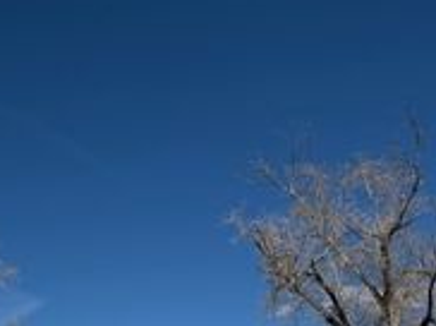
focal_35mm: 66
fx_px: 830
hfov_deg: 29.0
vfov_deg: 20.2
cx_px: 117
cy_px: 435
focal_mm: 6.76
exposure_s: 1/10309
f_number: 1.78
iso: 80
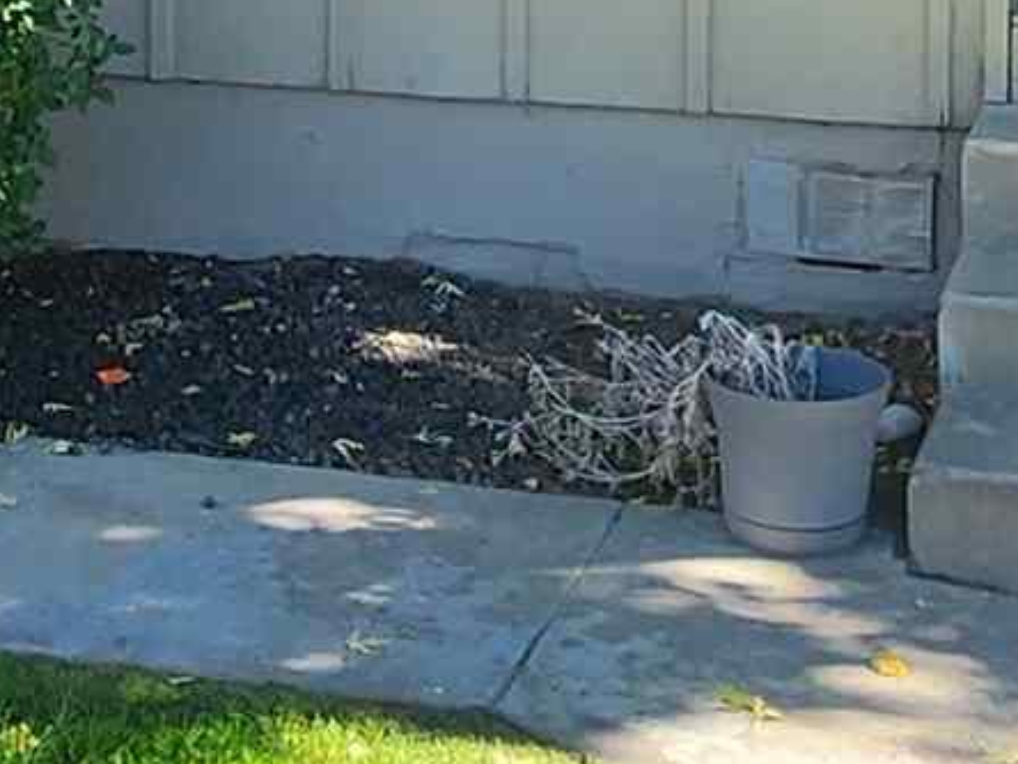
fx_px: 2647
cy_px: -461
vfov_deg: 14.9
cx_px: 493
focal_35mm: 90
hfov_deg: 21.8
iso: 50
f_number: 2.2
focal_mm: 2.2
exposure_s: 1/433
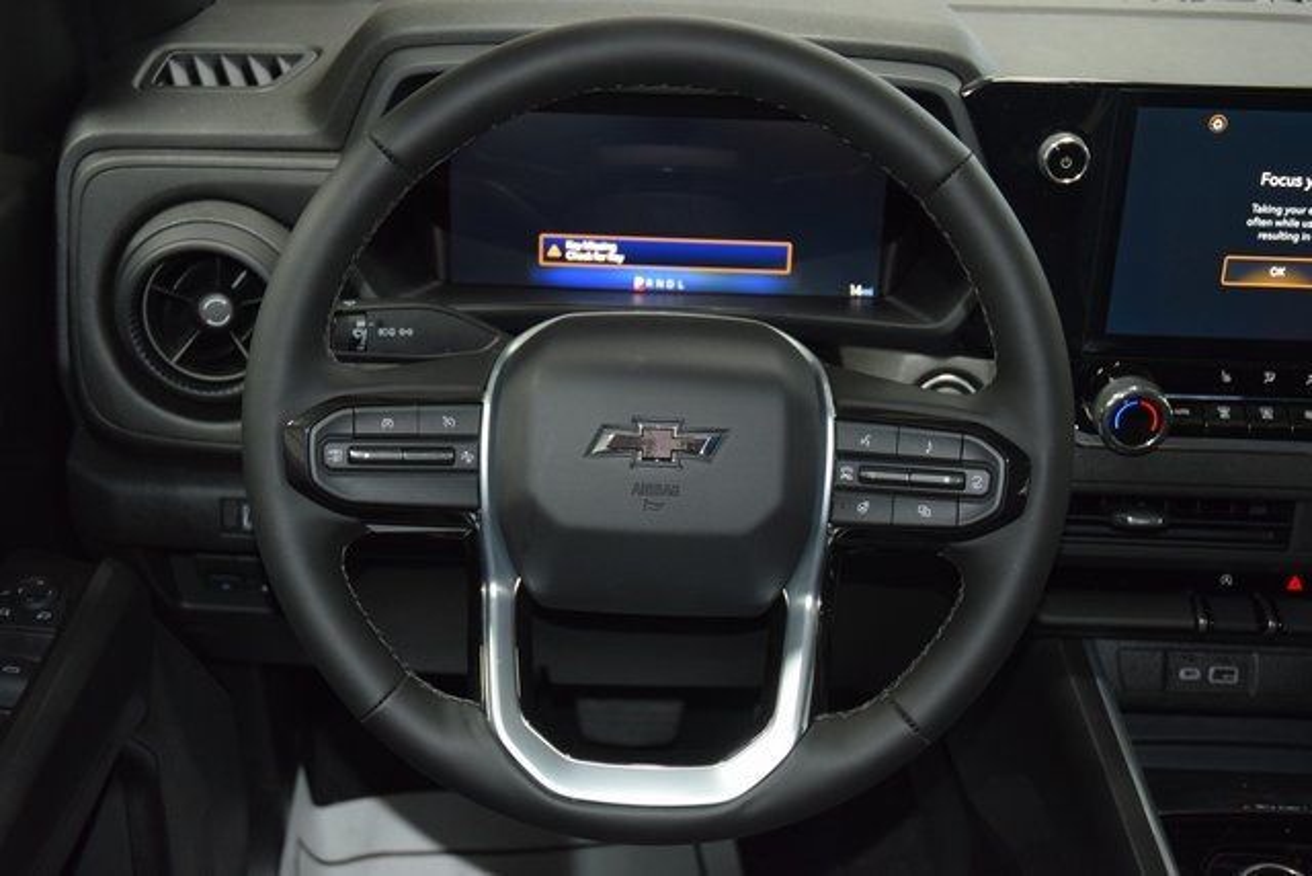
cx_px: 656
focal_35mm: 46
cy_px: 438
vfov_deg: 29.0
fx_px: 1695
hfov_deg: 42.3
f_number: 4
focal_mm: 31
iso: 2000
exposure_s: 1/50
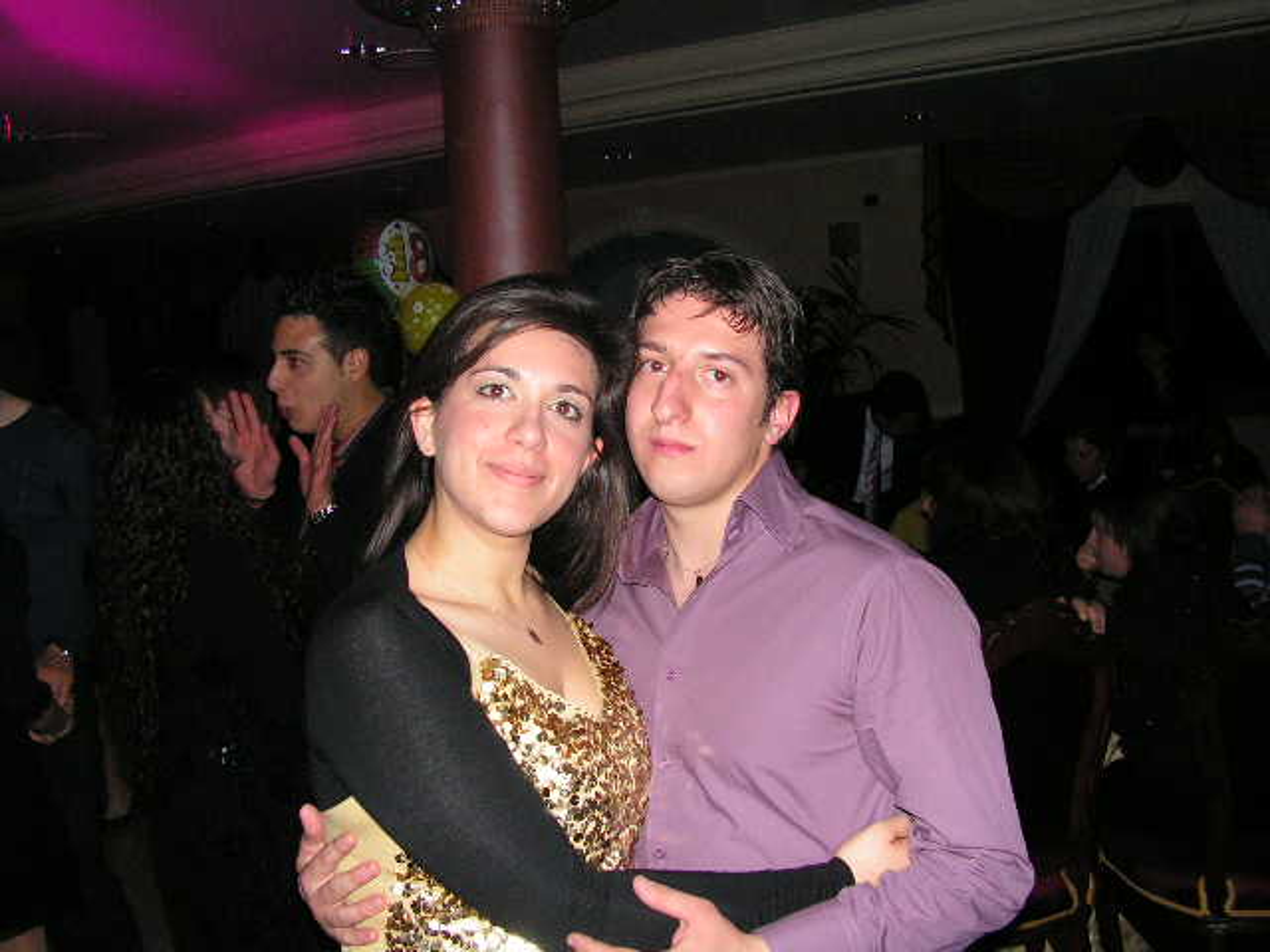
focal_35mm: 36
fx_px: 1321
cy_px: 476
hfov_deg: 51.4
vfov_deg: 39.7
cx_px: 635
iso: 200
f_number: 3.2
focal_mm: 6
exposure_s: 1/40
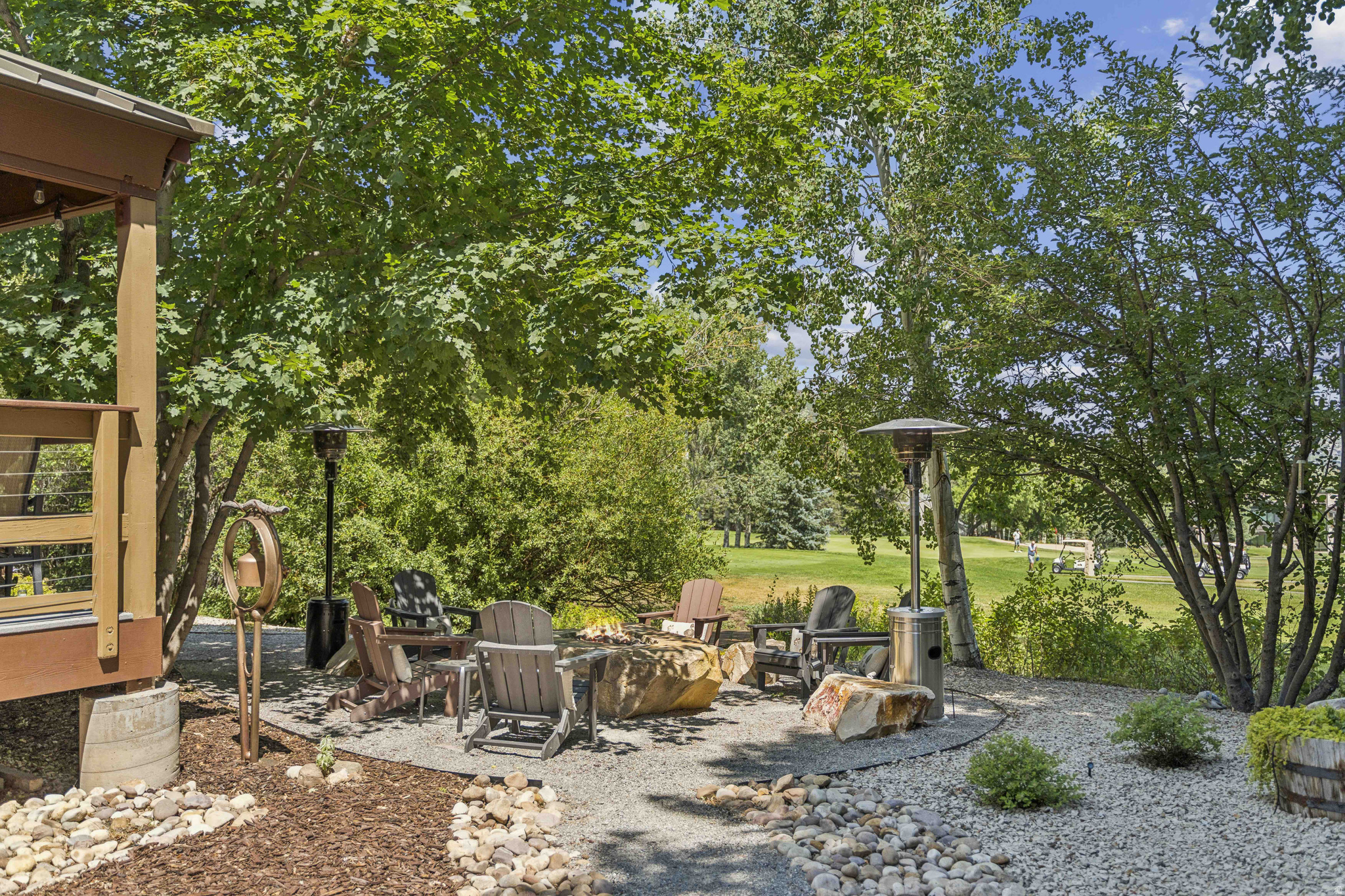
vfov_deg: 46.4
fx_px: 1046
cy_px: 448
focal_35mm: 28
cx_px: 672
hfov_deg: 65.5
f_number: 2.8
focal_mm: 28
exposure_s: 1/2500
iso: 200
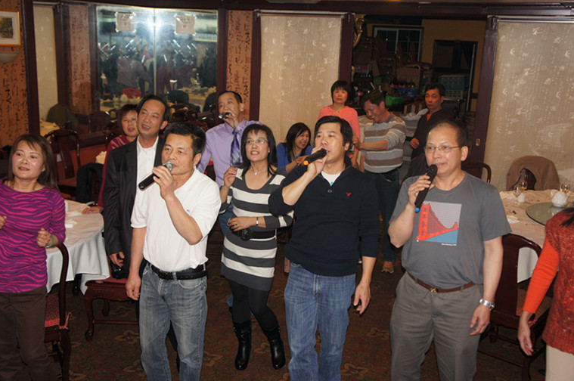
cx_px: 284
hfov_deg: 50.2
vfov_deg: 34.5
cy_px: 190
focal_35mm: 39
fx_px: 613
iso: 200
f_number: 4
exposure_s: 1/60
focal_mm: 25
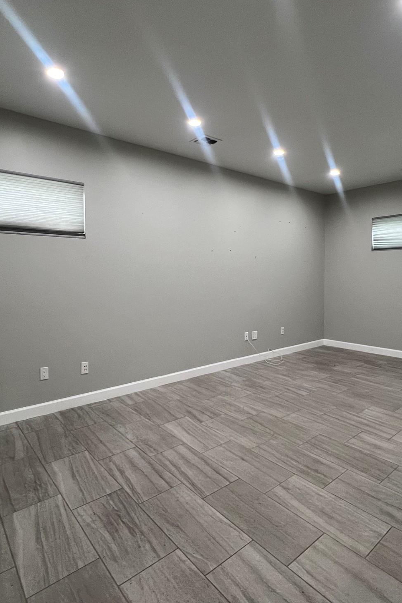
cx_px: 218
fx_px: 318
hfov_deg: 64.5
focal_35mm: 19
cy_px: 294
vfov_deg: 86.9
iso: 200
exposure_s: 1/120
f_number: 1.8
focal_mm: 1.57
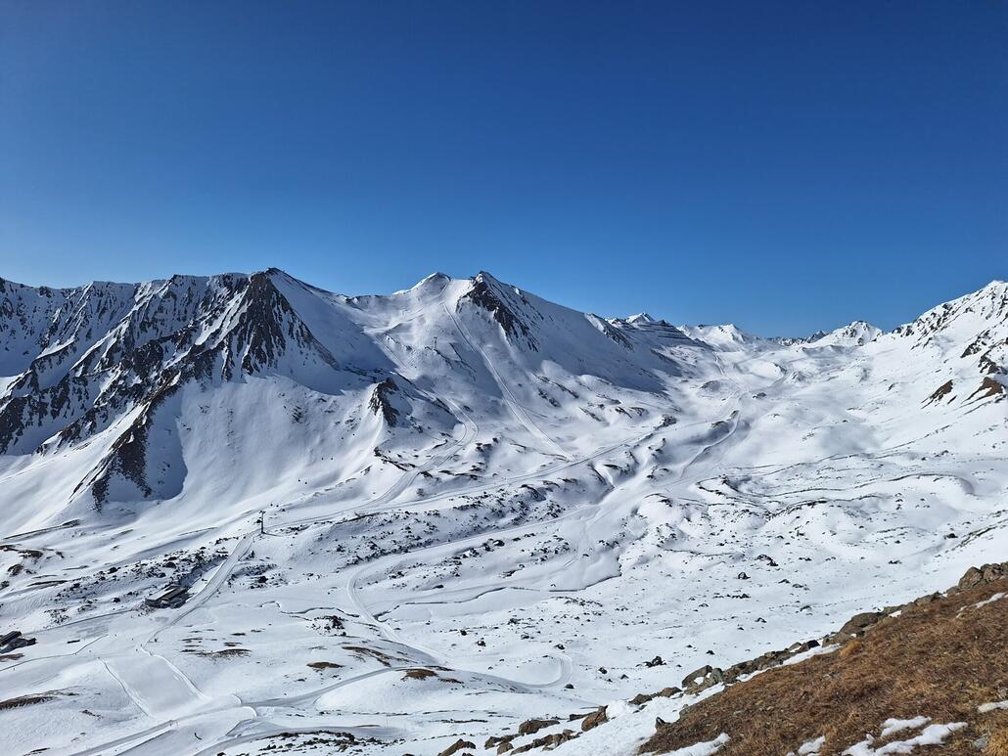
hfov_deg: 73.9
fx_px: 670
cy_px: 378
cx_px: 504
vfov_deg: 58.9
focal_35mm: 23
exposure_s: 1/7519
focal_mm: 5.54
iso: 40
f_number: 1.8
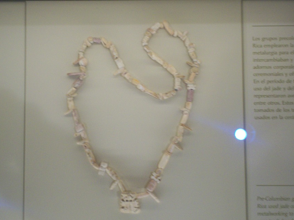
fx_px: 365
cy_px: 110
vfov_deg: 33.6
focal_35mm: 43
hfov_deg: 43.7
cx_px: 123
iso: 140
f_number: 4.5
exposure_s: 1/8.56
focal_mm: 6
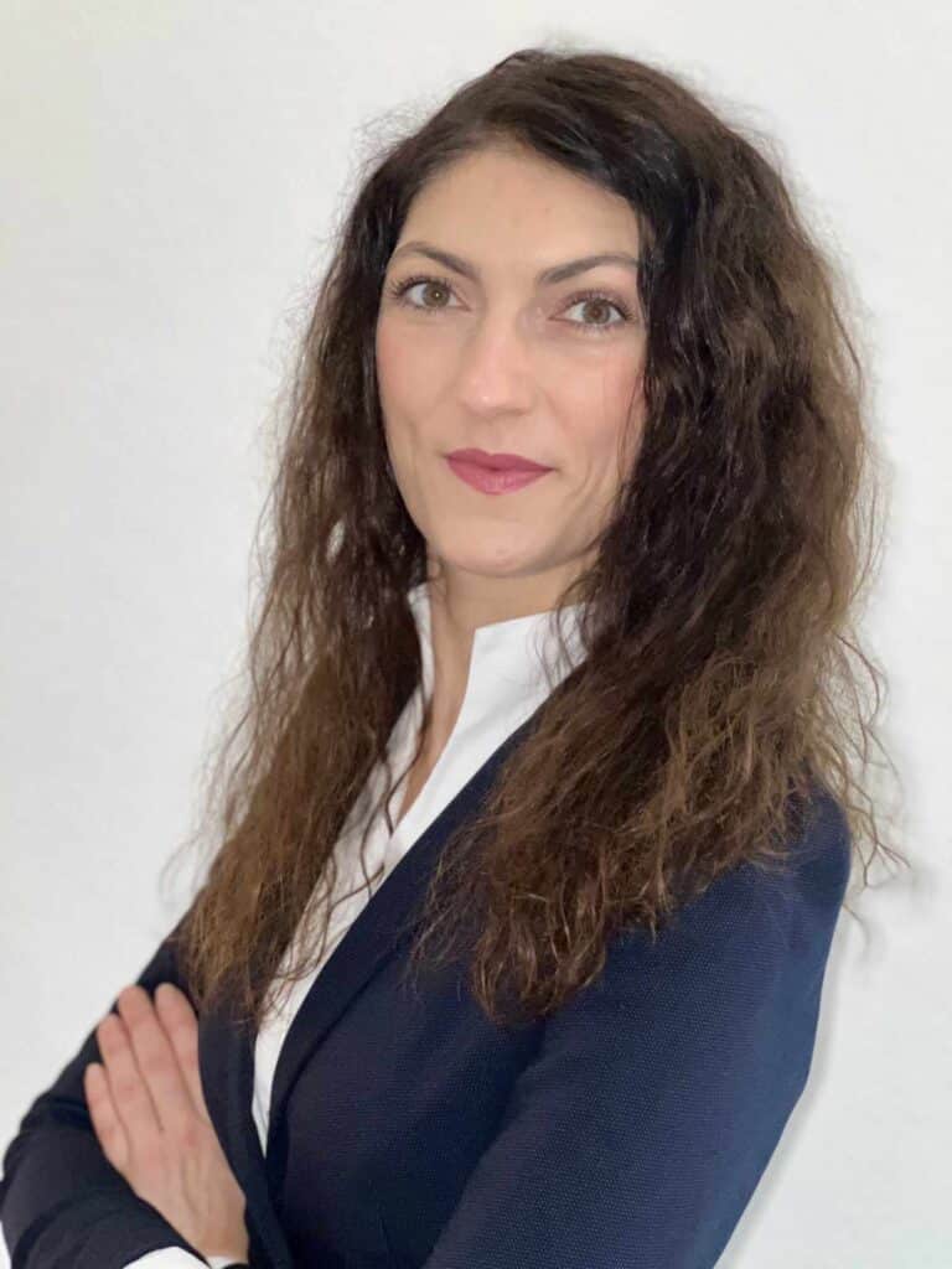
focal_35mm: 77
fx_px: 2824
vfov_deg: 25.3
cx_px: 476
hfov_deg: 19.1
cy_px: 634
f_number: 2.8
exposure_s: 1/34
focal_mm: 9
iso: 320
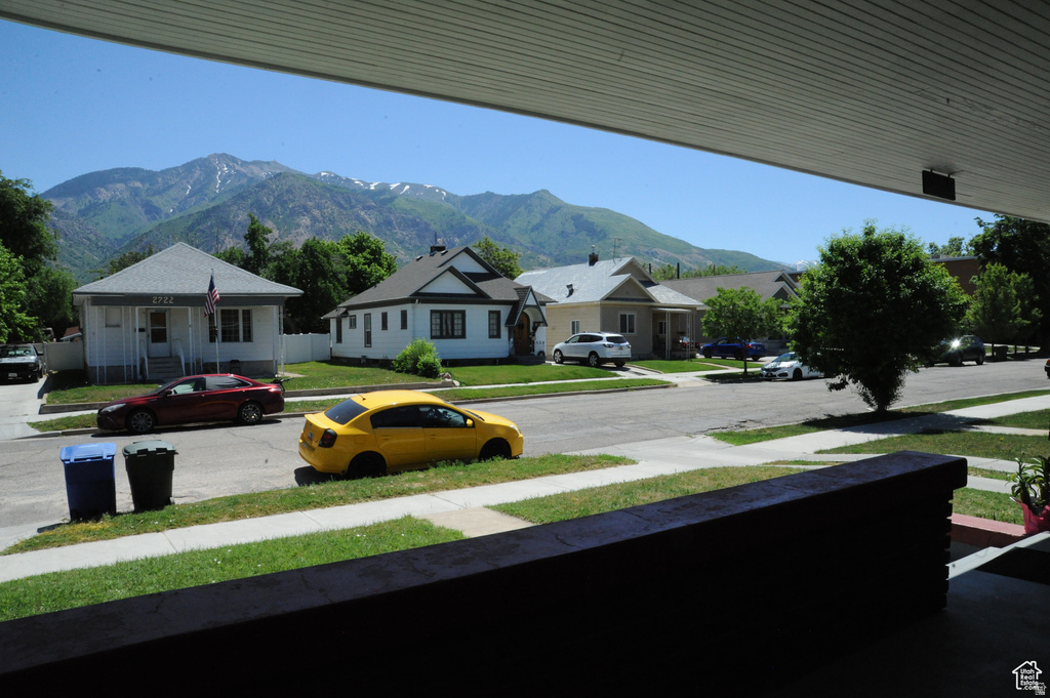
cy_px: 349
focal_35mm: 24
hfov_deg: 73.8
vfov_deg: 53.1
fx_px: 699
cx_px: 525
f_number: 20
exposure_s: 1/1600
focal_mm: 24
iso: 4000
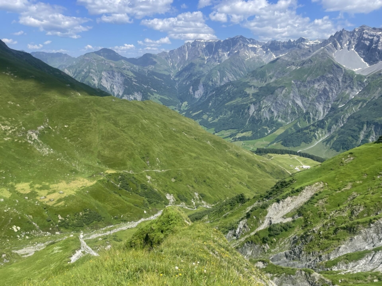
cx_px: 191
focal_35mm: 26
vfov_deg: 53.1
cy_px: 143
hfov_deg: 67.3
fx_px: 287
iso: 32
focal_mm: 4.2
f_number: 1.6
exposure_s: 1/3040
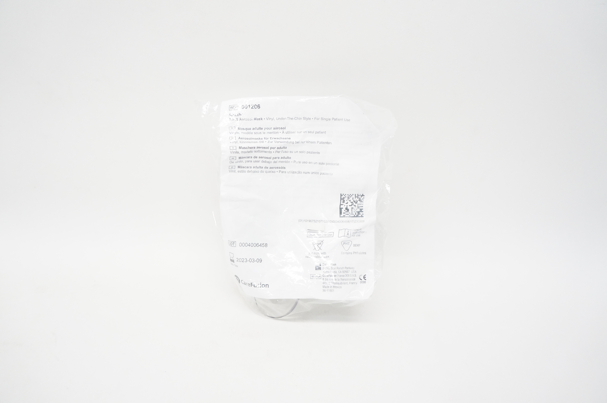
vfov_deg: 47.8
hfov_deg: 67.4
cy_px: 202
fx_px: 455
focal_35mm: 27
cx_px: 304
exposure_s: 1/200
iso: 1600
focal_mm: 18
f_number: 5
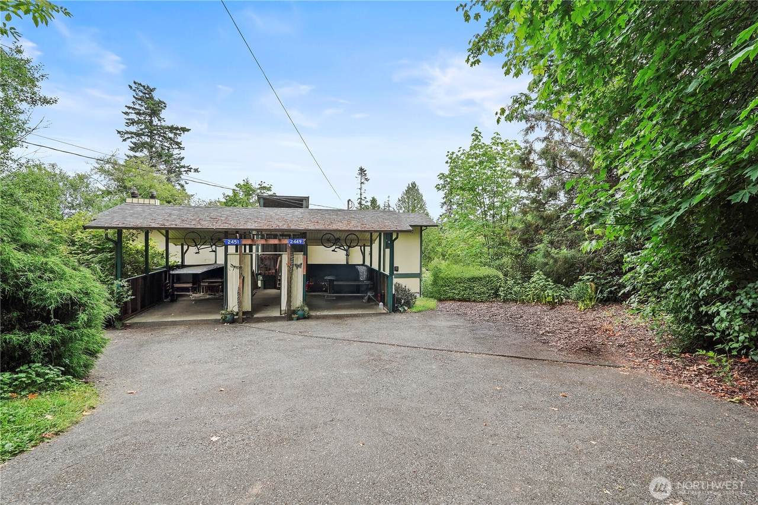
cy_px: 252
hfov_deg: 96.7
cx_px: 379
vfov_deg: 73.7
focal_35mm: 16
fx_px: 337
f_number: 8
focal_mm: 16
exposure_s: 1/200
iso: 800
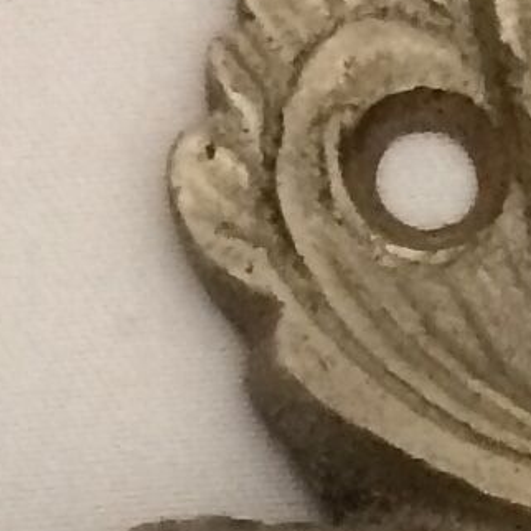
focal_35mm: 260
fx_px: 4512
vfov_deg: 5.7
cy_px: 2165
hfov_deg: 6.6
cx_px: 952
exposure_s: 1/33
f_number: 2.2
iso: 200
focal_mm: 4.15
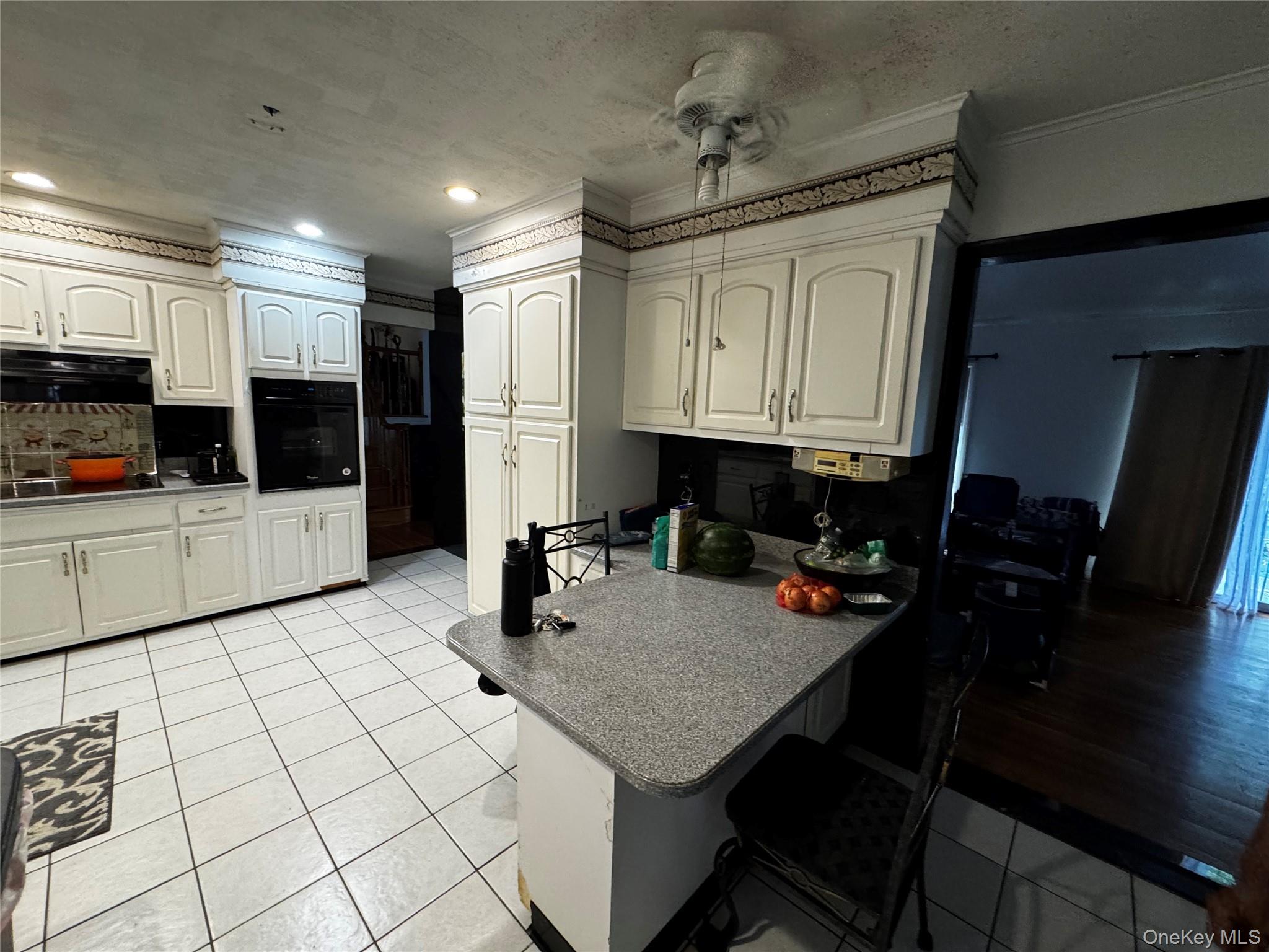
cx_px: 634
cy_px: 476
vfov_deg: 85.7
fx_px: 513
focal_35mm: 14
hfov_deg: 102.1
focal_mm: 2.22
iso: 500
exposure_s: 1/60
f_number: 2.2
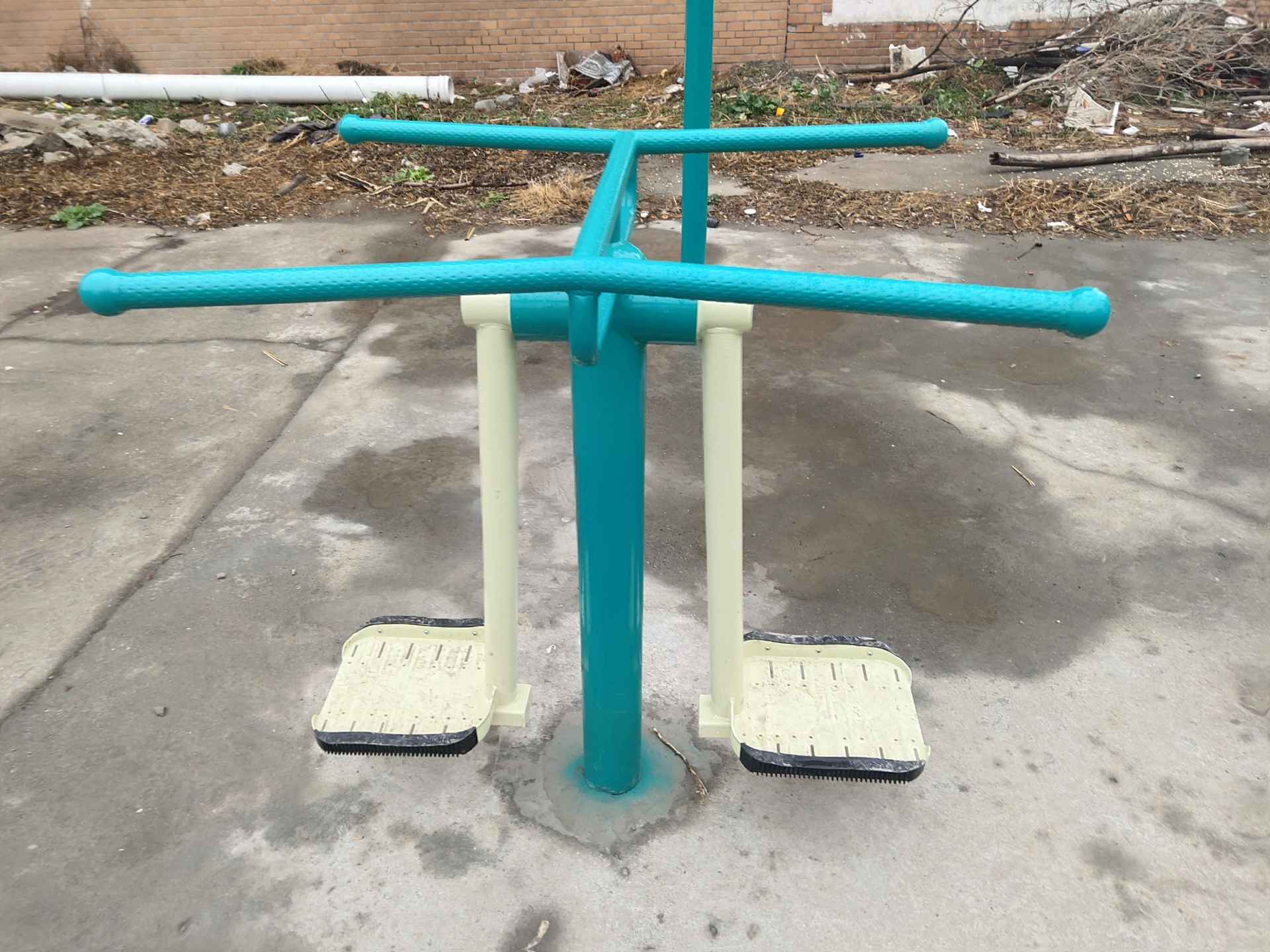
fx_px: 1101
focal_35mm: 30
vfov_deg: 46.8
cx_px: 635
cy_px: 476
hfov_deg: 60.0
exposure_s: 1/1463
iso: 50
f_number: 1.79
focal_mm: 4.35
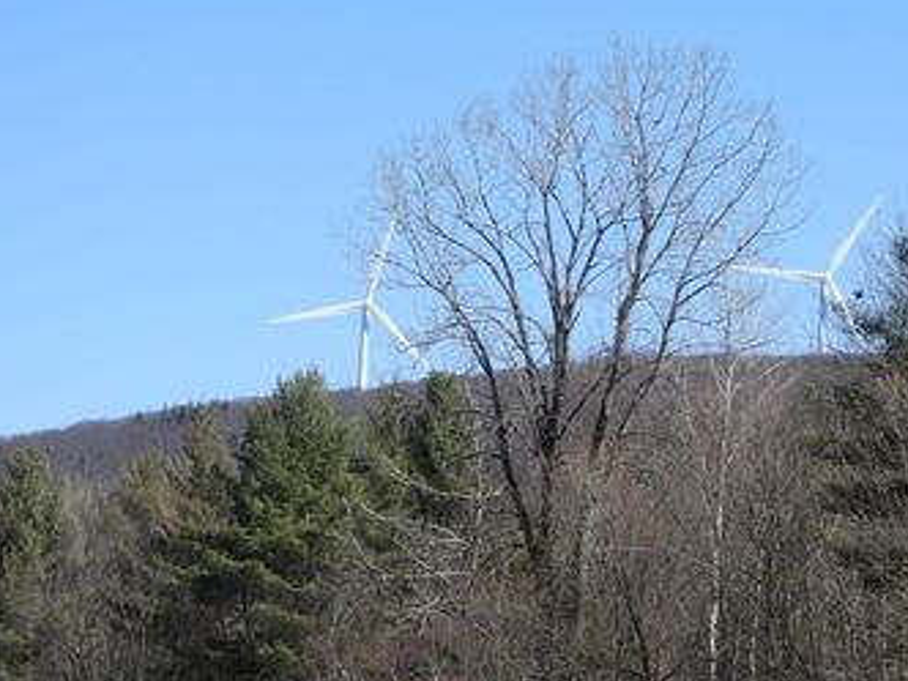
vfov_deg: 8.6
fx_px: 4538
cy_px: 324
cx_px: 656
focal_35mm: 173
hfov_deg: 11.4
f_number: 4
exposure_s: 1/1000
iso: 100
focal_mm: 20.7
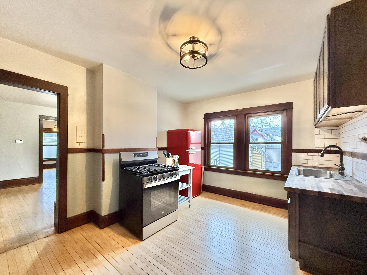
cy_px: 138
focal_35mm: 14
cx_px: 184
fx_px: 148
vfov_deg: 85.7
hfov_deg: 102.1
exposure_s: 1/120
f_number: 2.2
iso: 500
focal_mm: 2.22
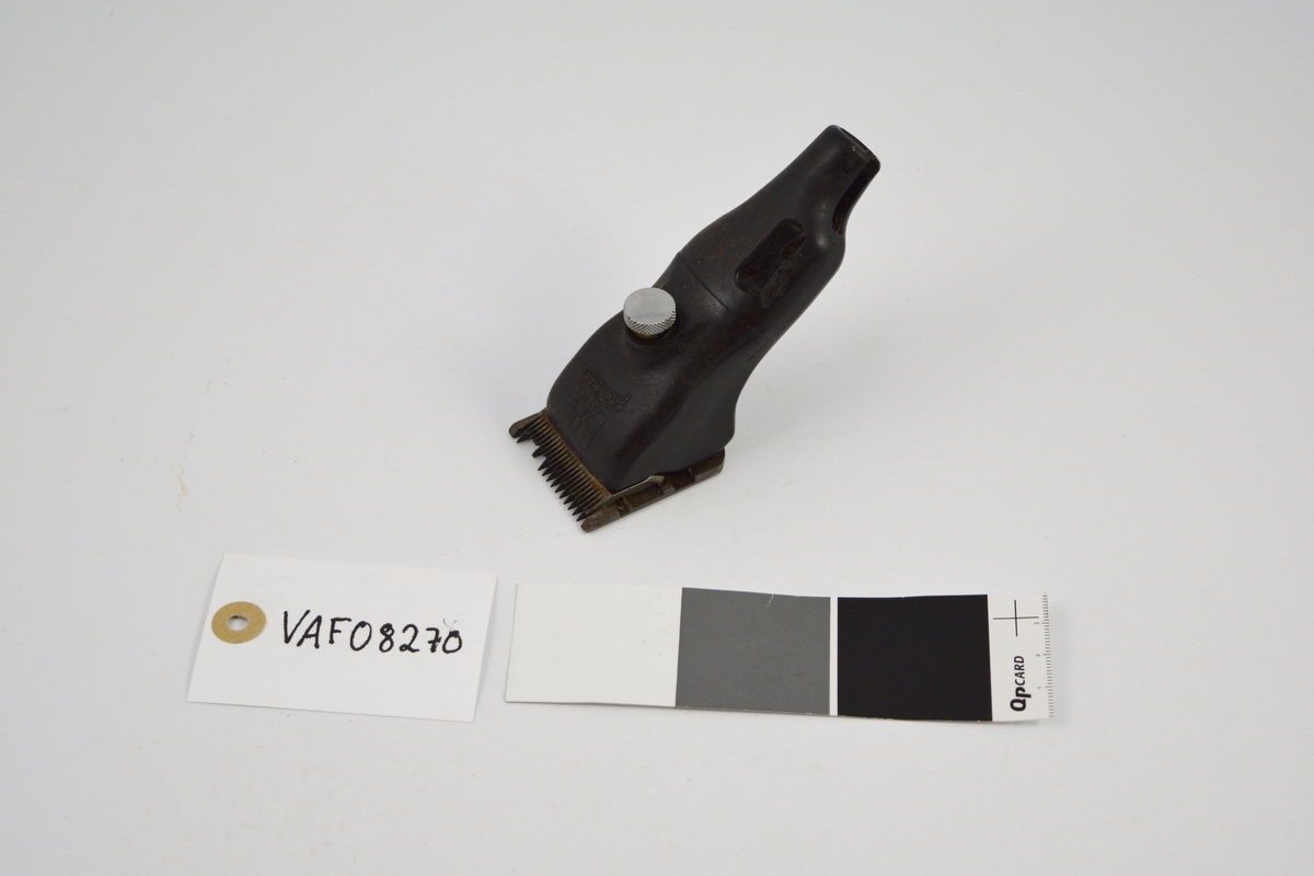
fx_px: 2628
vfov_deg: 18.9
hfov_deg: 28.1
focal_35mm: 72
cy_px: 438
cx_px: 657
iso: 400
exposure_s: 1/125
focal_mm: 48
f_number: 5.3
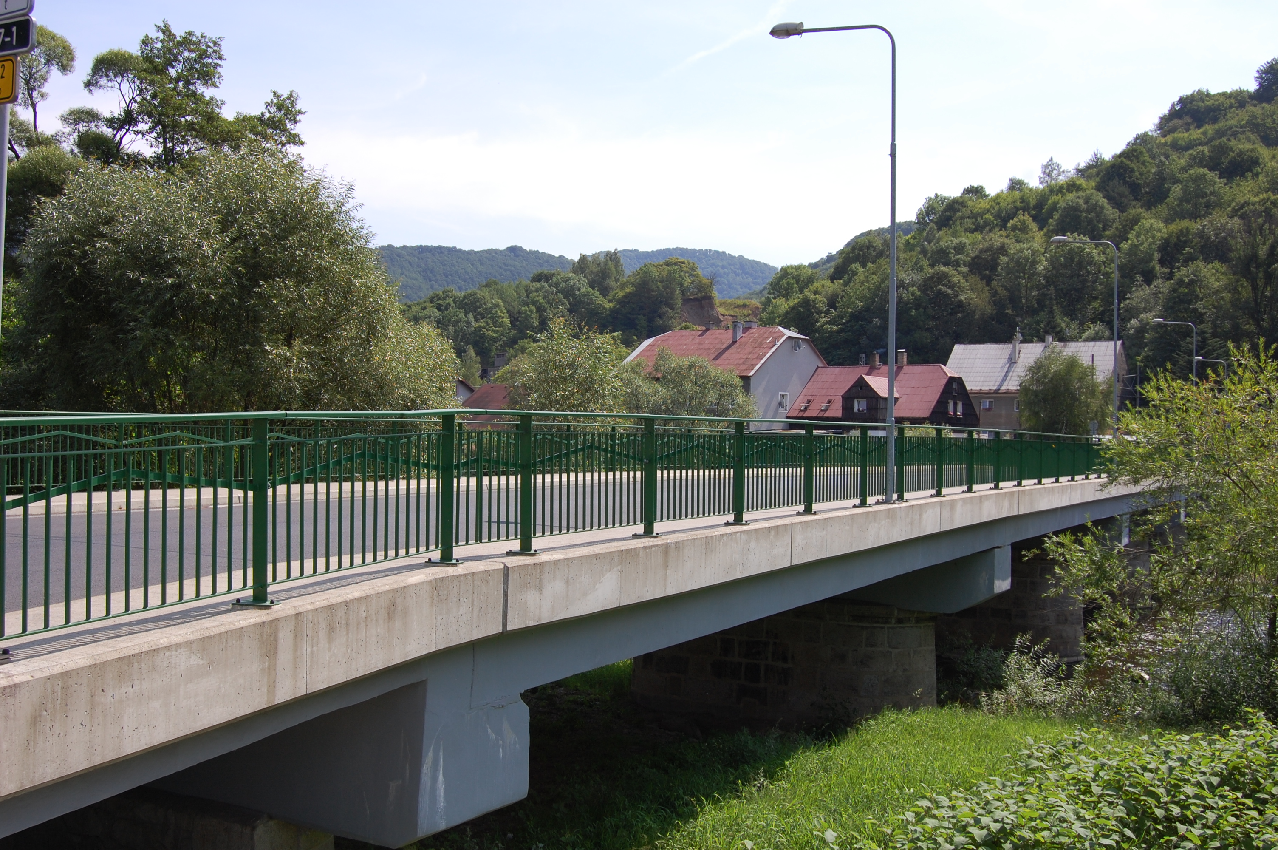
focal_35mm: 36
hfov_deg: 53.2
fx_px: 1277
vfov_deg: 36.8
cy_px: 425
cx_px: 639
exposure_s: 1/320
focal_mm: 24
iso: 200
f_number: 9
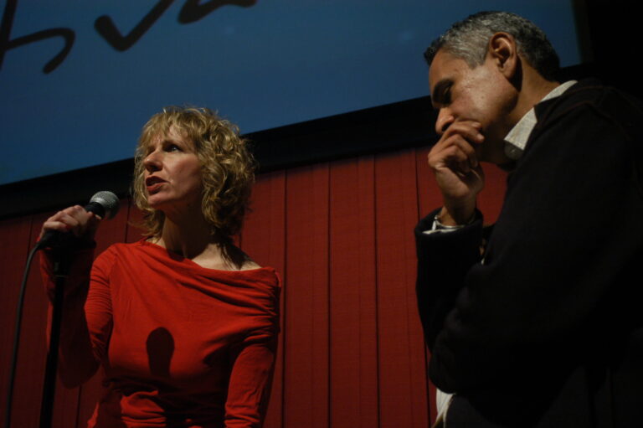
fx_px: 750
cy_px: 214
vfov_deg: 31.9
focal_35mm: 42
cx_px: 322
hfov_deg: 46.4
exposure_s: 1/80
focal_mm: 28
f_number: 2.8
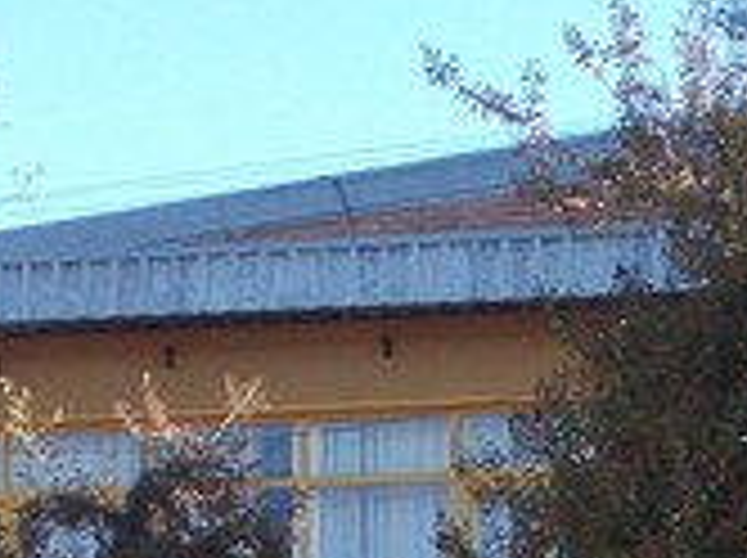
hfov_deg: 10.0
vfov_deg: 7.2
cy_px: 1058
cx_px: 369
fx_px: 4288
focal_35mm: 199
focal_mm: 6.1
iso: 80
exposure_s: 1/200
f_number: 3.3
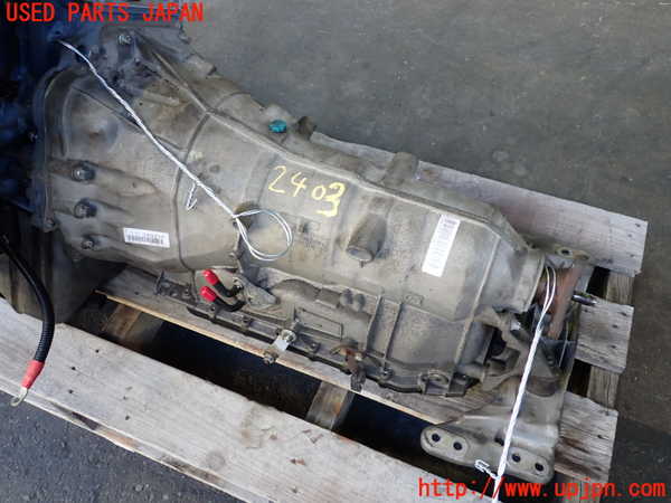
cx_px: 336
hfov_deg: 60.0
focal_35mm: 30
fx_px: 582
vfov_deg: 46.8
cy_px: 252
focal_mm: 5.4
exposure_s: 1/50
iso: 200
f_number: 2.3
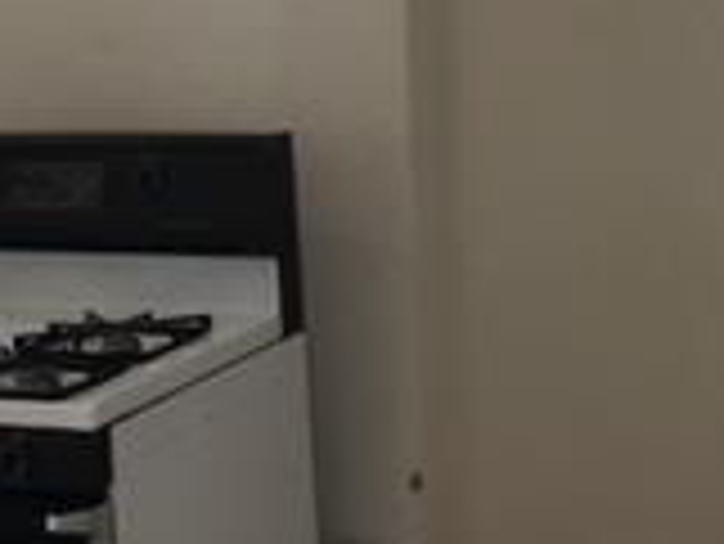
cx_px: 283
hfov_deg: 17.1
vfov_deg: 12.8
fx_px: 2407
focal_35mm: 115
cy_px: 63
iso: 25
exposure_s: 1/40
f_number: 2.2
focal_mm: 4.15
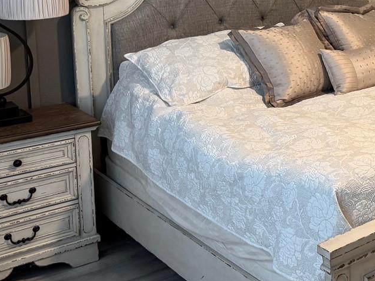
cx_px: 464
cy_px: 11
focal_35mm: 61
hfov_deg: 27.4
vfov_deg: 23.2
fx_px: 661
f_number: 1.78
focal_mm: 6.76
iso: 200
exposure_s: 1/60
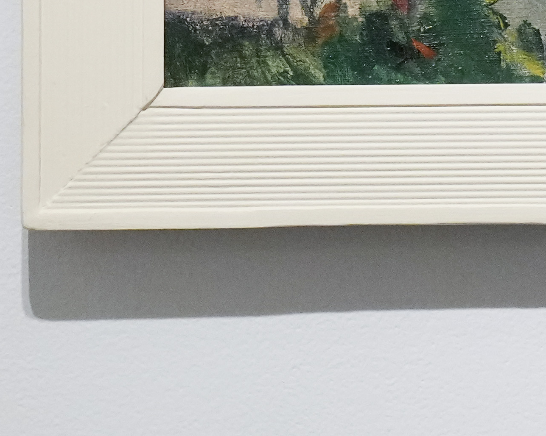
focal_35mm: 731
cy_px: -472
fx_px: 11810
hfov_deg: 2.6
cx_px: 856
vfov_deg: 2.1
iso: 4000
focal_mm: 116
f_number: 7.1
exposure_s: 1/320
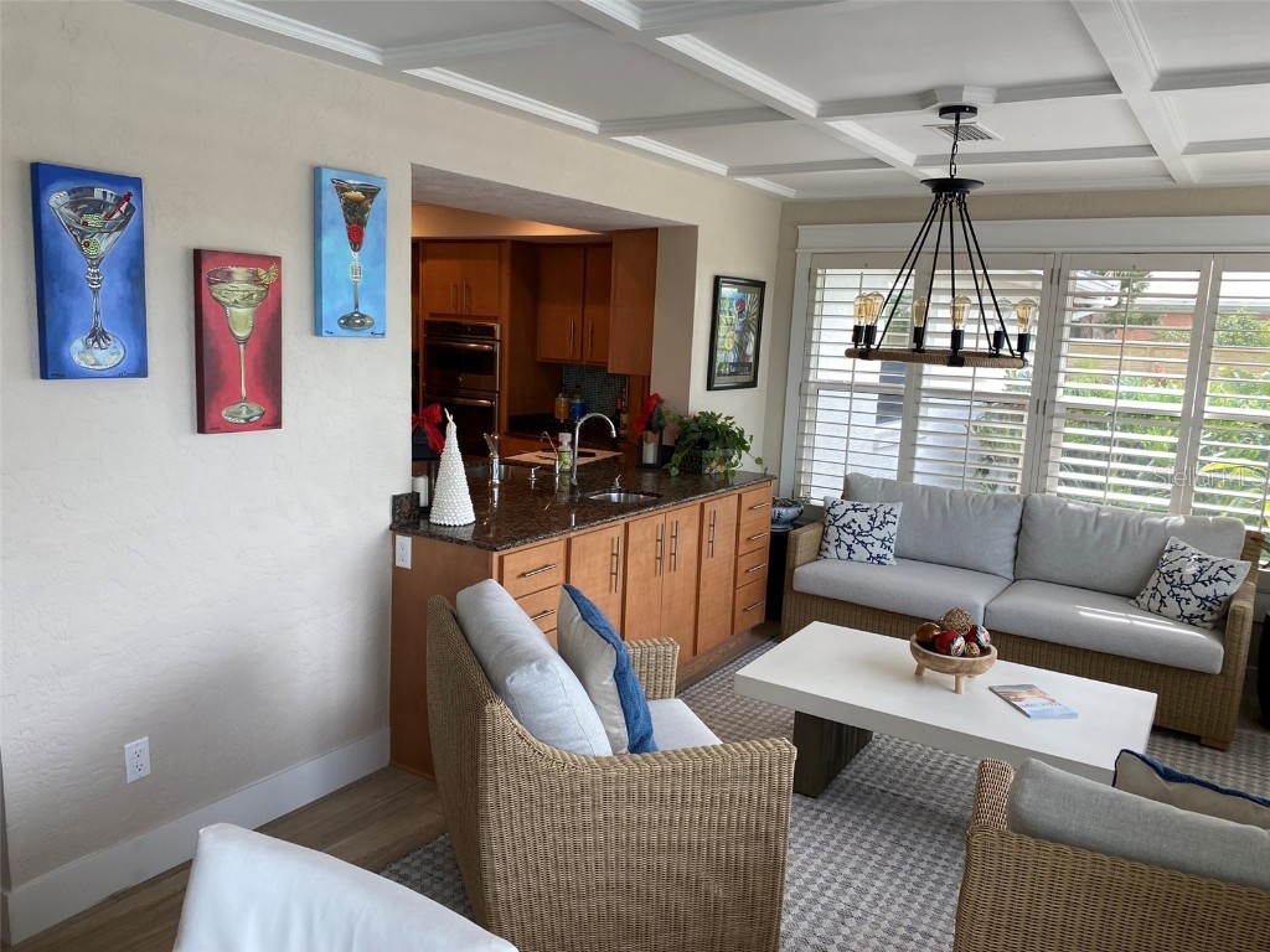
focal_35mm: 26
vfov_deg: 53.1
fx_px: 954
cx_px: 635
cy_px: 476
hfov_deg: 67.3
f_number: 1.8
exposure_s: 1/120
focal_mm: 4.25
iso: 64
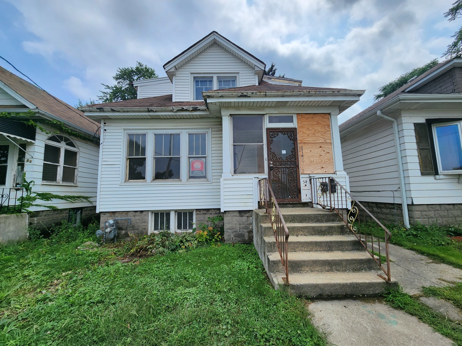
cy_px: 173
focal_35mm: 13
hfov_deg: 106.2
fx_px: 174
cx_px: 231
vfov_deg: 89.9
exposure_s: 1/2913
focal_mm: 2.2
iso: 50
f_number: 2.2
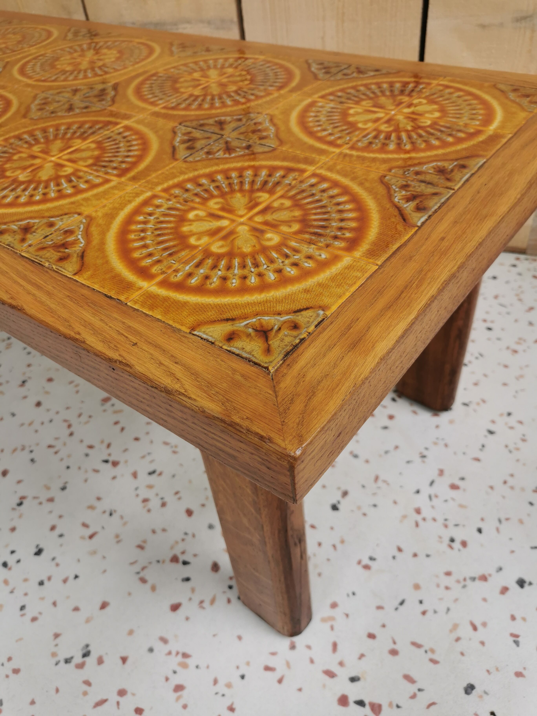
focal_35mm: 27
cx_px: 268
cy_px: 358
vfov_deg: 65.3
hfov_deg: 51.4
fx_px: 558
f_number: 1.8
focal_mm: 5.58
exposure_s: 1/146
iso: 50
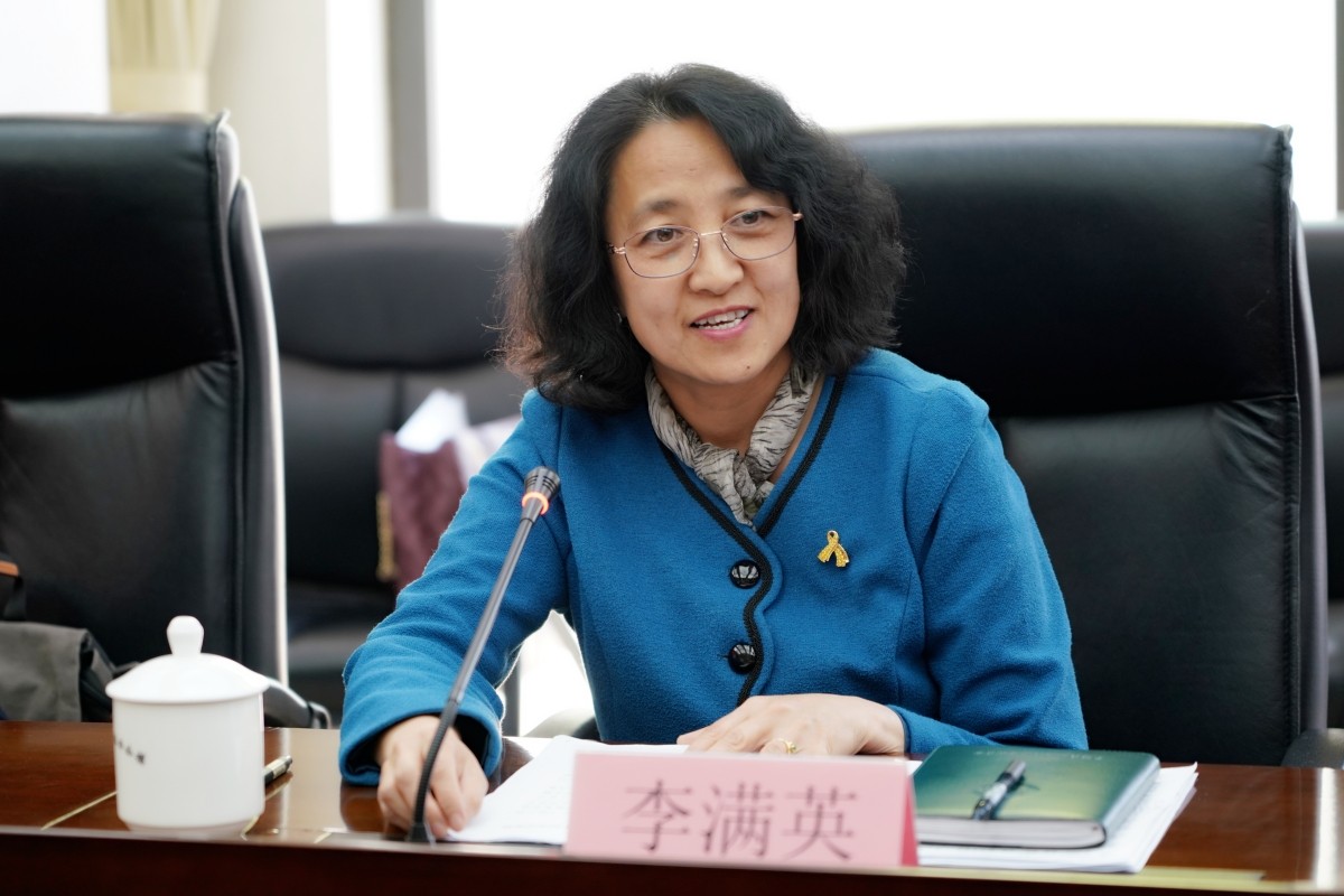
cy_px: 448
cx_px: 672
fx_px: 3920
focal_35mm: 105
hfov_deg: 19.5
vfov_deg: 13.0
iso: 800
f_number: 4
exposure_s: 1/30
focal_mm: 105
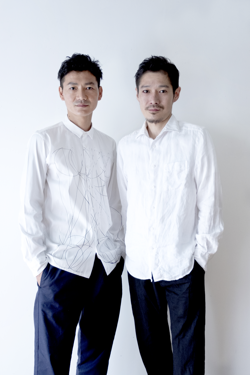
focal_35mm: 35
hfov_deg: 37.9
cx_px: 125
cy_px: 188
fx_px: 365
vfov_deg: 54.4
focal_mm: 23.4
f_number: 2.8
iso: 800
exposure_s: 1/15
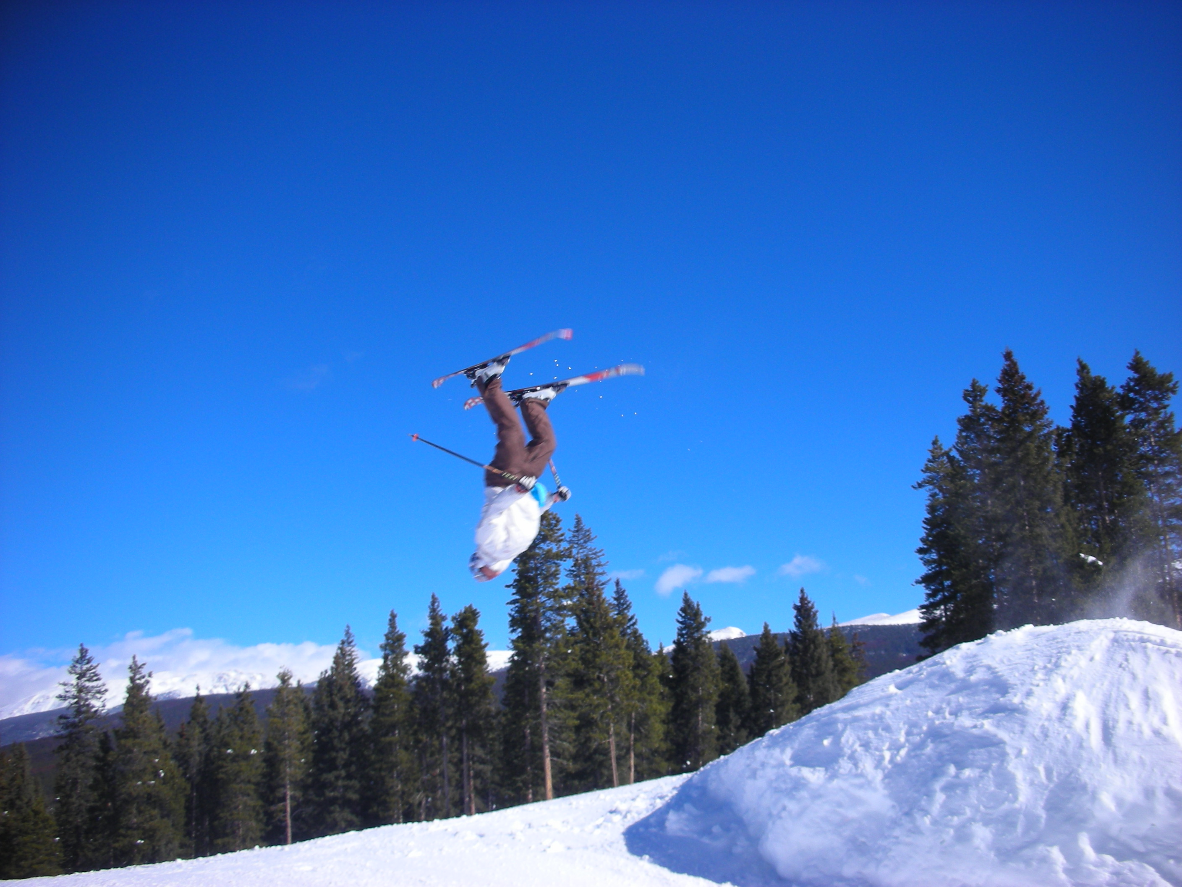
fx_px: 1195
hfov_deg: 52.6
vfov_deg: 40.7
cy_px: 444
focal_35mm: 35
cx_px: 591
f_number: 8.5
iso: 50
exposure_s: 1/114
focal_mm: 5.8
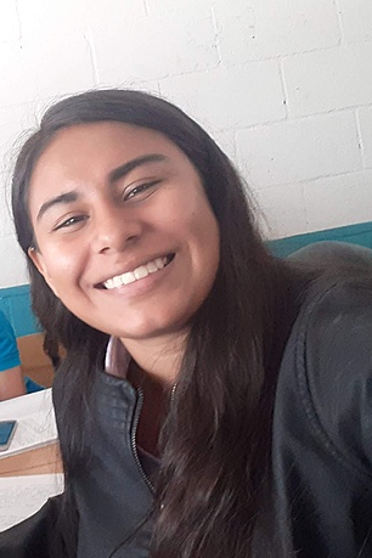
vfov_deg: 43.6
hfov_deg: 28.3
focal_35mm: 45
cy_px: 267
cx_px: 12
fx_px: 697
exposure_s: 1/60
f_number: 2
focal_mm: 2.61
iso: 250
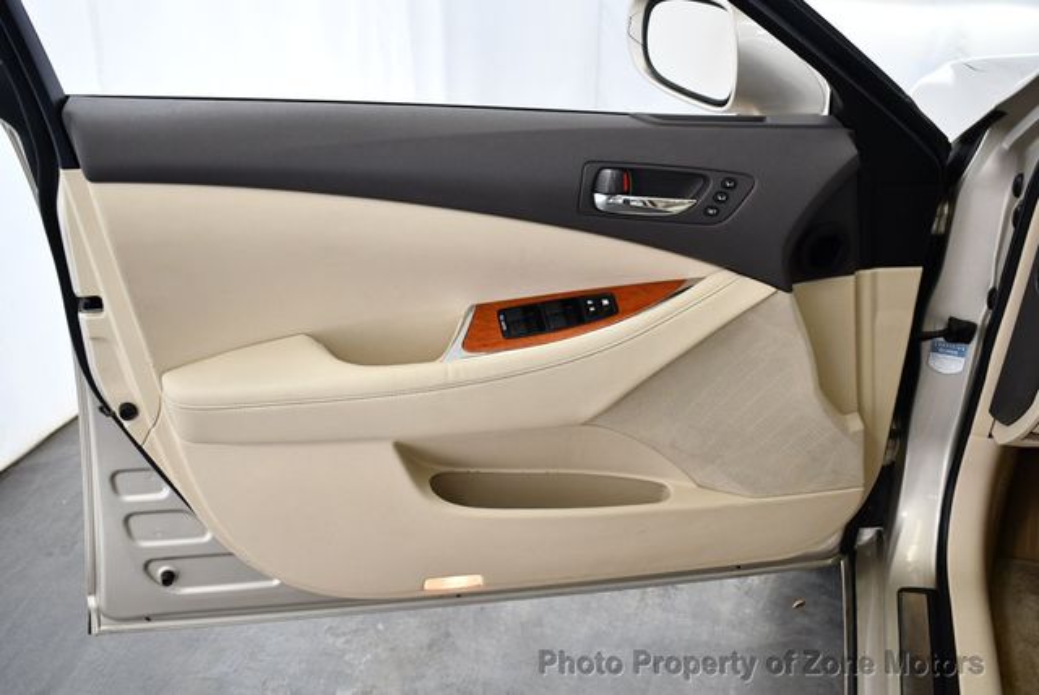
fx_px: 1040
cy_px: 348
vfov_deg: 36.9
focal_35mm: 36
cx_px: 520
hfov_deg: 53.1
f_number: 3.5
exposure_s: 1/125
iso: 900
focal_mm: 18
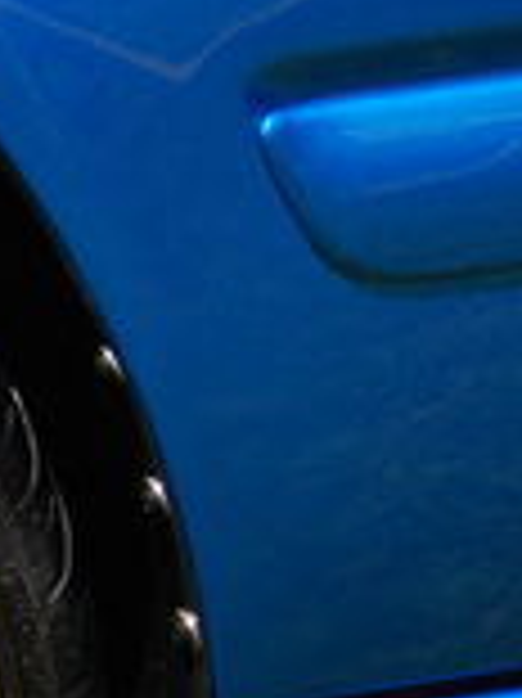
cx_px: -770
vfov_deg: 9.7
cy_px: 770
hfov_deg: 6.9
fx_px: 4087
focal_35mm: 203
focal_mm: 34
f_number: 5.6
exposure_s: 1/2000
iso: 800
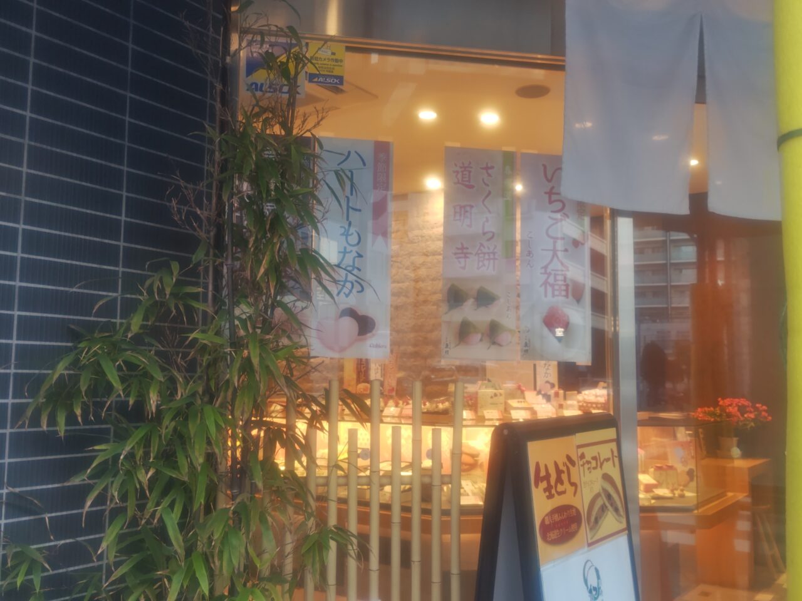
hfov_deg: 73.9
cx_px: 401
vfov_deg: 58.9
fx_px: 533
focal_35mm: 23
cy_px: 300
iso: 127
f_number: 1.9
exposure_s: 1/60
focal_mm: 5.56
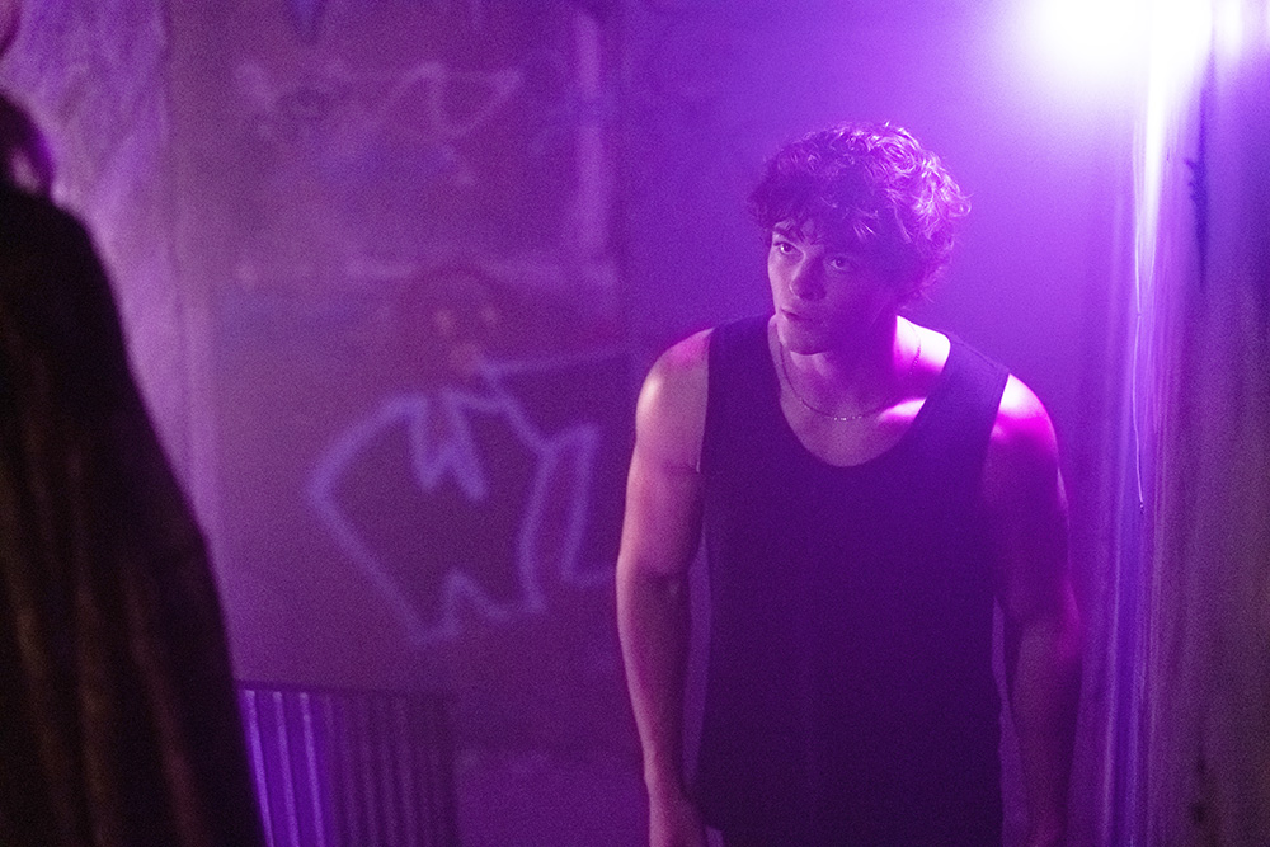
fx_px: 3211
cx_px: 635
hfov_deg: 22.4
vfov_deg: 15.0
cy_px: 424
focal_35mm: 91
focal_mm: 91
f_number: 2.8
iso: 6400
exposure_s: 1/200
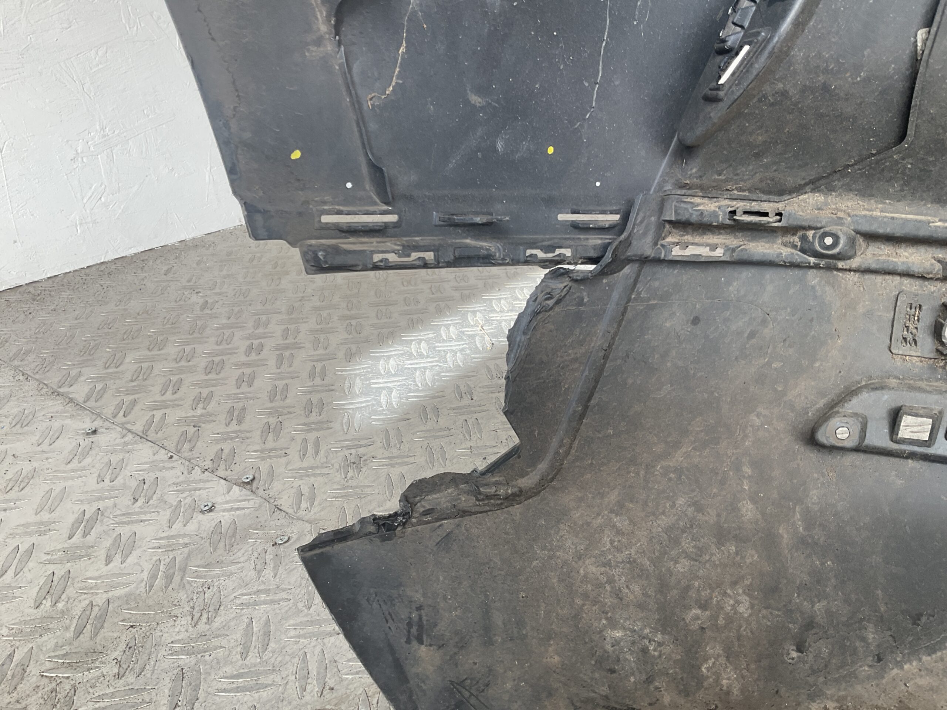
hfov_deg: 61.7
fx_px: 793
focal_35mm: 29
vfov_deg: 48.2
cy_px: 355
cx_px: 474
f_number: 1.8
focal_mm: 3
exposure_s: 1/120
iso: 20
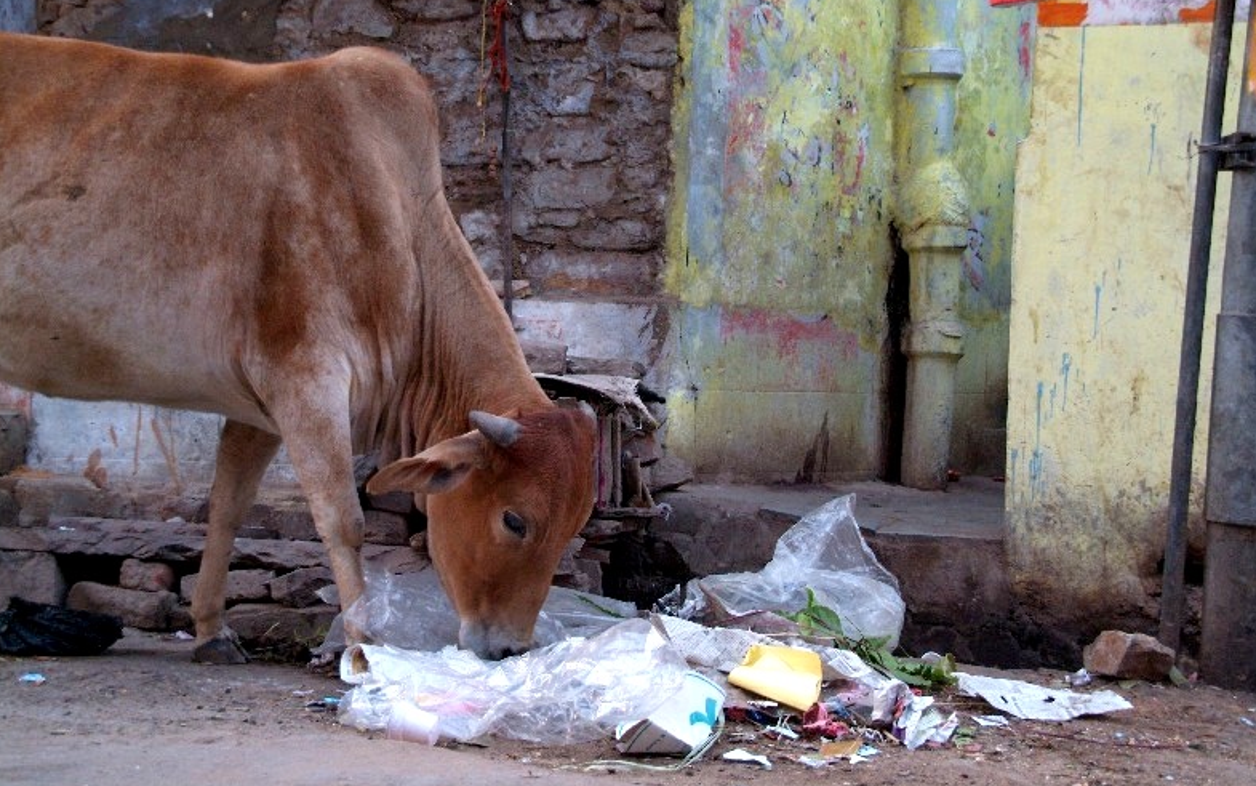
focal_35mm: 53
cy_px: 372
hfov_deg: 38.2
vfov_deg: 24.4
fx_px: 1815
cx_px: 626
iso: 1600
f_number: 4.5
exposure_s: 1/45
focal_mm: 34
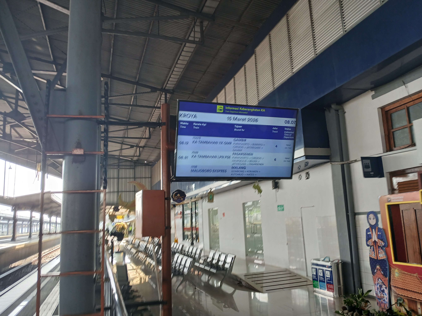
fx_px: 317
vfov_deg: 53.1
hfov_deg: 67.3
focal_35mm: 26
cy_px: 158
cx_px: 211
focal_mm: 3.98
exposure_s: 1/50
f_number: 1.8
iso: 32
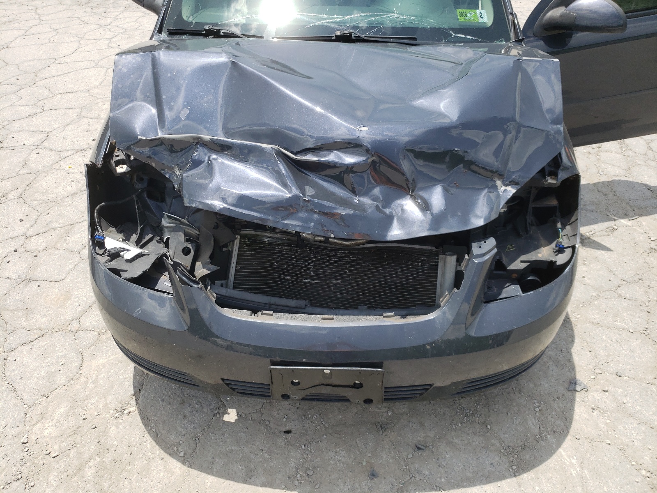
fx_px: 493
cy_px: 246
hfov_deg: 67.3
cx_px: 328
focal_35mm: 26
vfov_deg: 53.1
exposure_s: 1/2500
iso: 50
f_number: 1.5
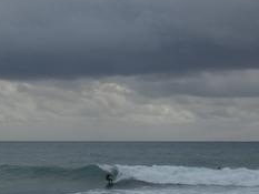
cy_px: 175
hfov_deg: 18.5
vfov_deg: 14.2
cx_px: -14
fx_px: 771
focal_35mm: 103
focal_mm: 8.6
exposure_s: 1/250
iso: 125
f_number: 3.8
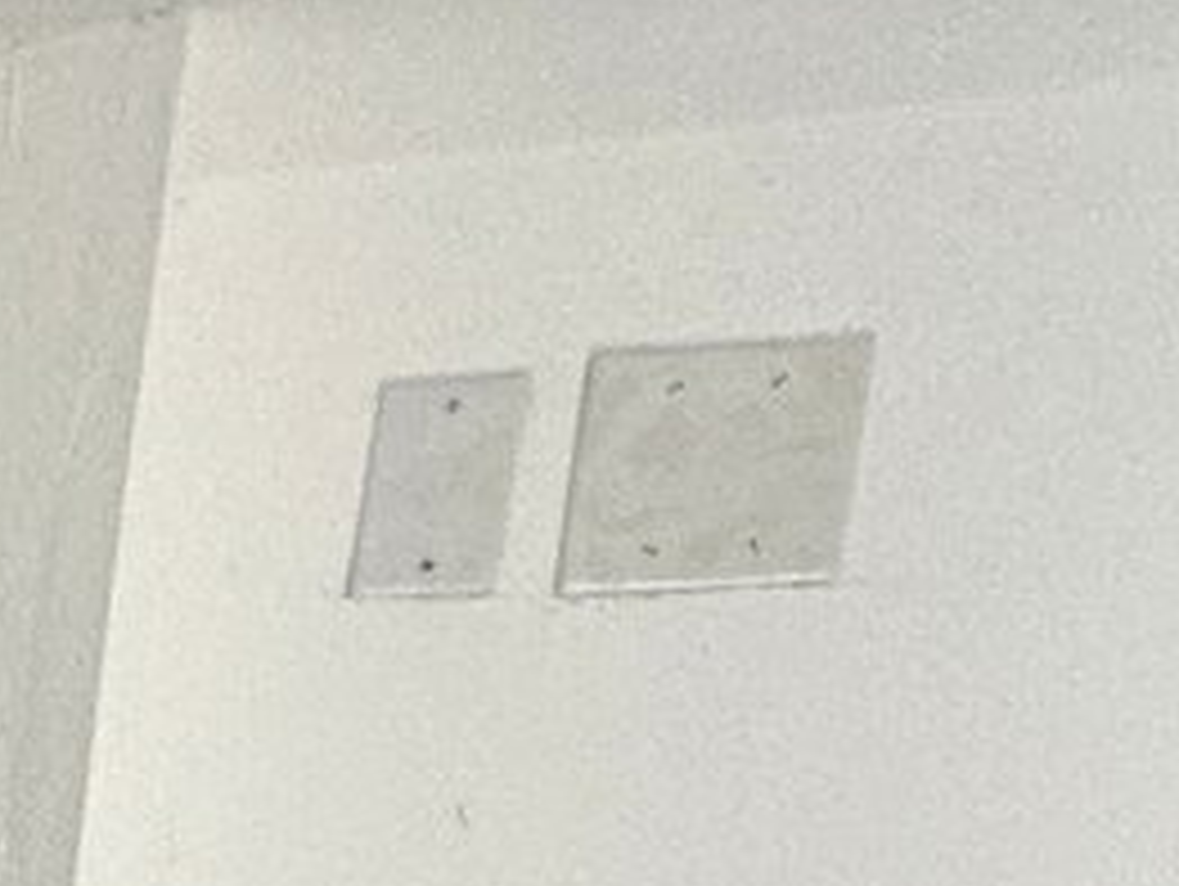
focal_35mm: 98
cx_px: -1852
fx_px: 3341
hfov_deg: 13.2
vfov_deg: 12.7
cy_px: 1923
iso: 80
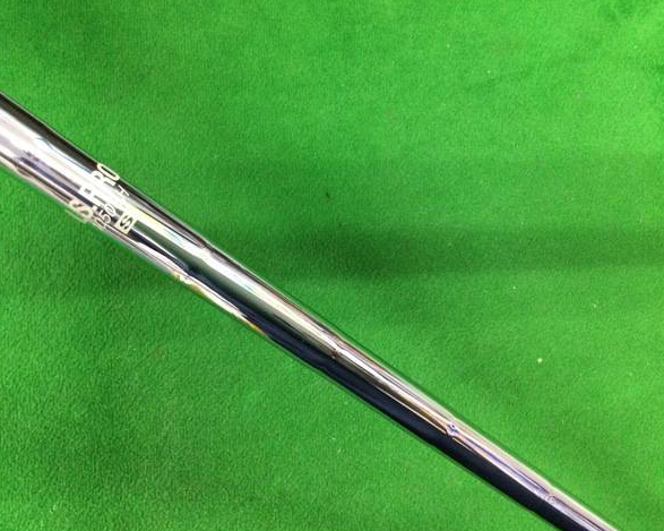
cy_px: 267
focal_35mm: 33
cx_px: 319
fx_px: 648
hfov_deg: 54.2
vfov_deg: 44.5
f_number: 2.4
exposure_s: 1/30
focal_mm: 3.3
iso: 200
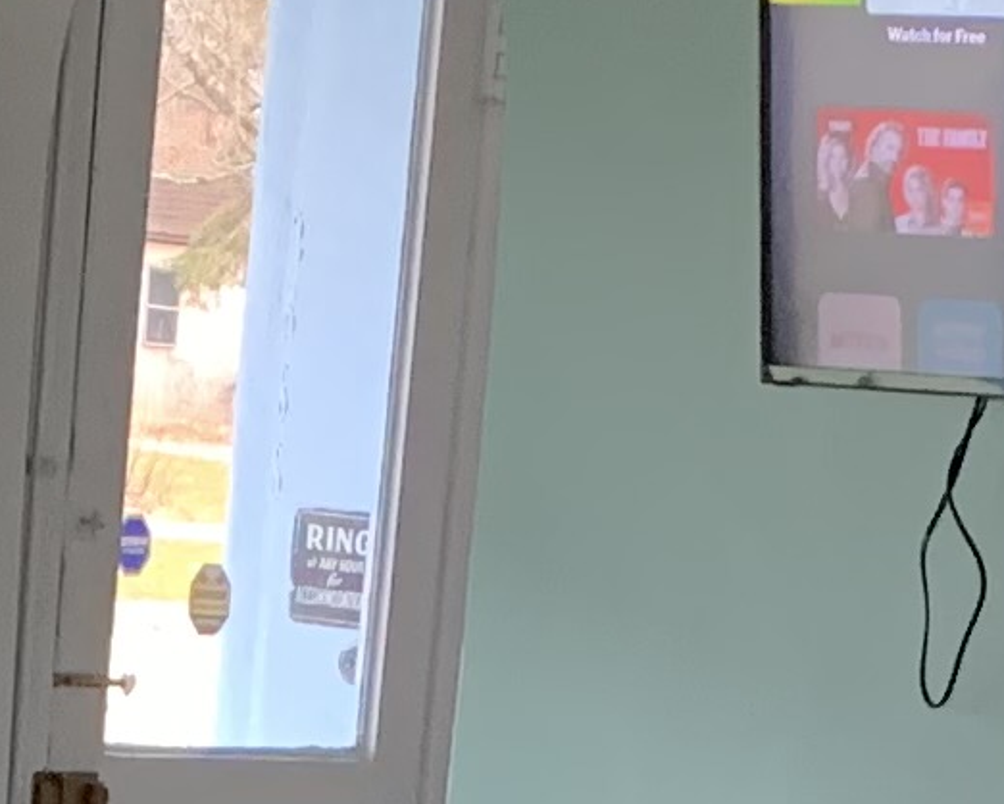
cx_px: 294
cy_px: 1900
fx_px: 5826
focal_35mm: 196
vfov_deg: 7.4
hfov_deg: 9.8
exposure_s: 1/60
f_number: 1.8
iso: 200
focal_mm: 4.25
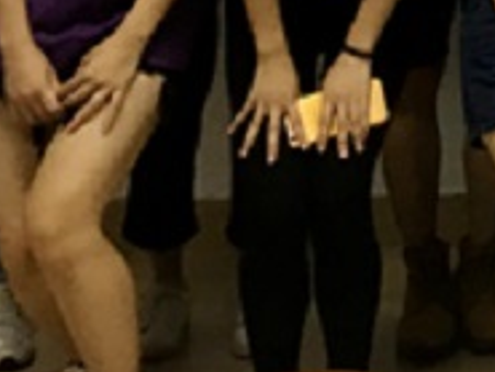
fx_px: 2018
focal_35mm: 141
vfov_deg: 9.5
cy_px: -499
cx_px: 947
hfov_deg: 12.5
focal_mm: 4.15
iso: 100
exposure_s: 1/33
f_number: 2.2
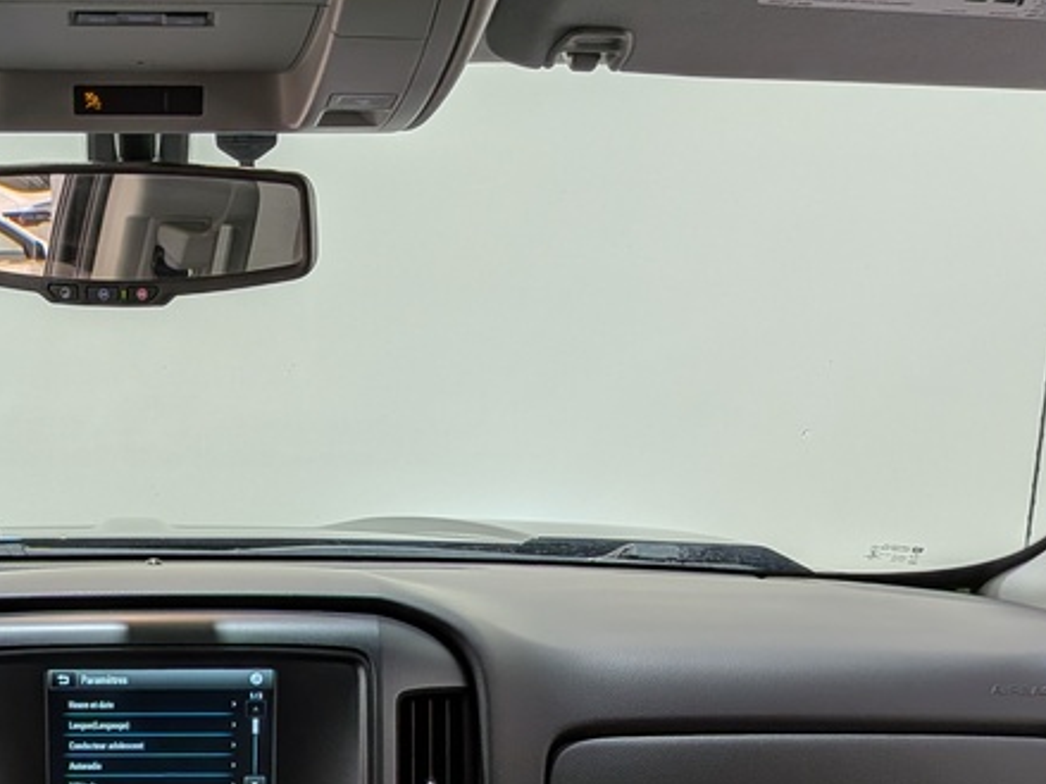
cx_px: 167
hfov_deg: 33.1
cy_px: 836
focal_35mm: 56
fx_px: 1692
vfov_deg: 24.5
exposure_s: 1/105
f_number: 1.7
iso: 28
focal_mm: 4.53
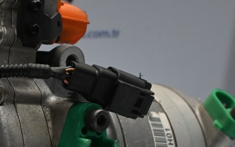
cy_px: 142
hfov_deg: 21.4
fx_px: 612
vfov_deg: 13.5
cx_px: 43
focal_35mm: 96
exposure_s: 1/125
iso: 1000
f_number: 4.5
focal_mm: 27.5
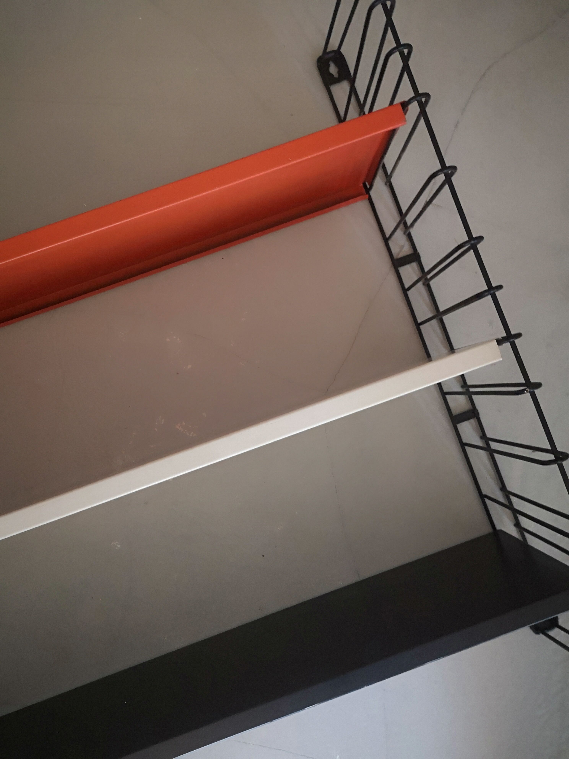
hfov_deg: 51.4
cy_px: 380
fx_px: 592
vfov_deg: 65.3
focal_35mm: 27
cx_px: 284
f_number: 1.8
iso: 640
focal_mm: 3.95
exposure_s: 1/20
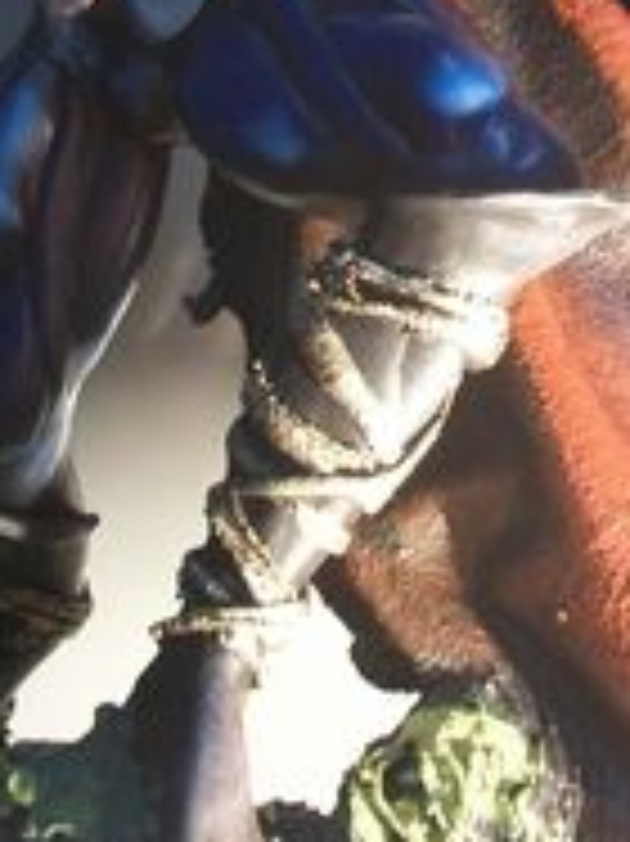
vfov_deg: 23.2
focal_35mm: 82
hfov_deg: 17.8
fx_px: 1992
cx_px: 504
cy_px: 81
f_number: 2.9
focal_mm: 5.7
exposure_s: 1/10
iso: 160
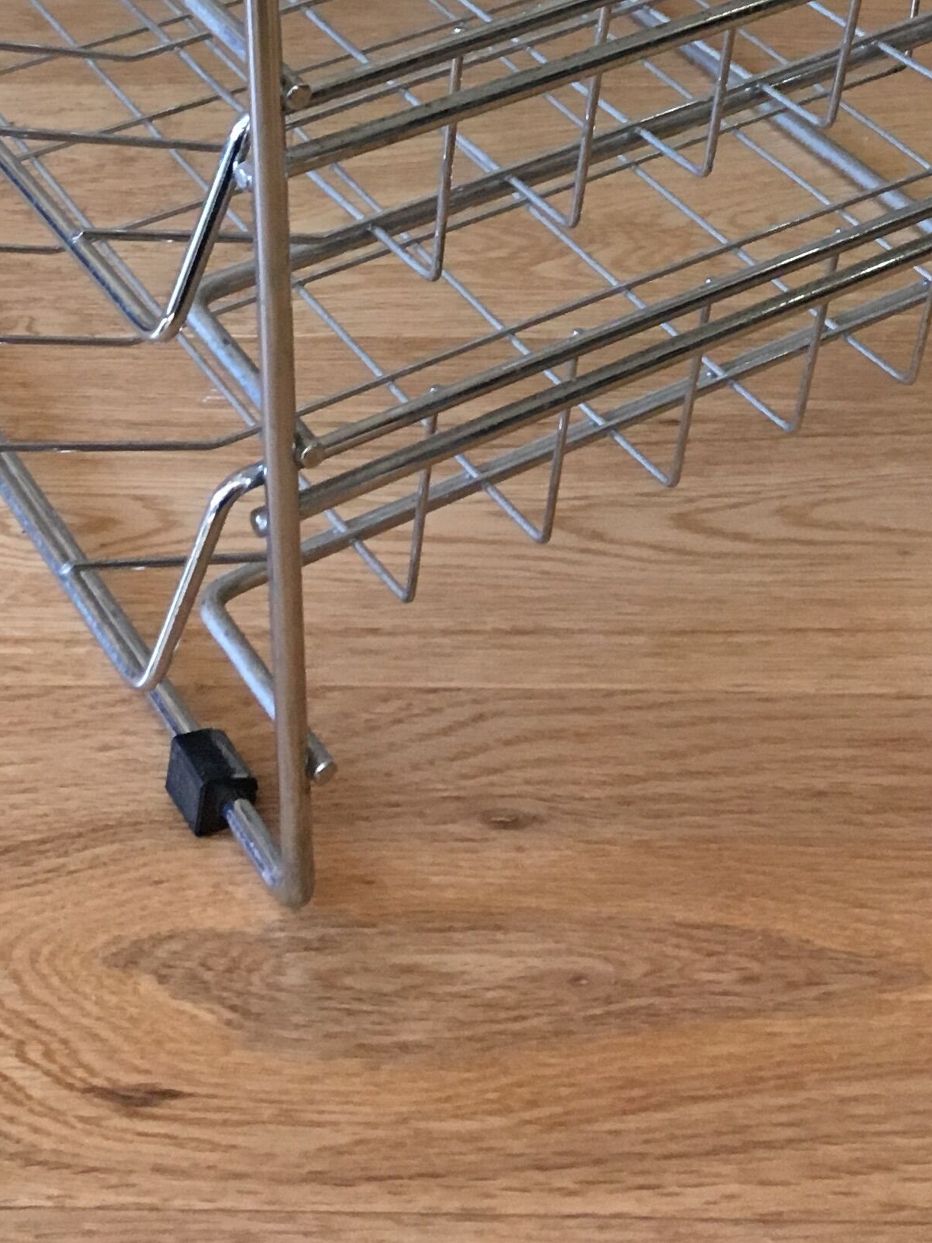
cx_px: 463
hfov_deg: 20.4
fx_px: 2585
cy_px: -207
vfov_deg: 24.7
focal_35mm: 72
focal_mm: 4.15
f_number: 2.2
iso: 160
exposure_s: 1/33
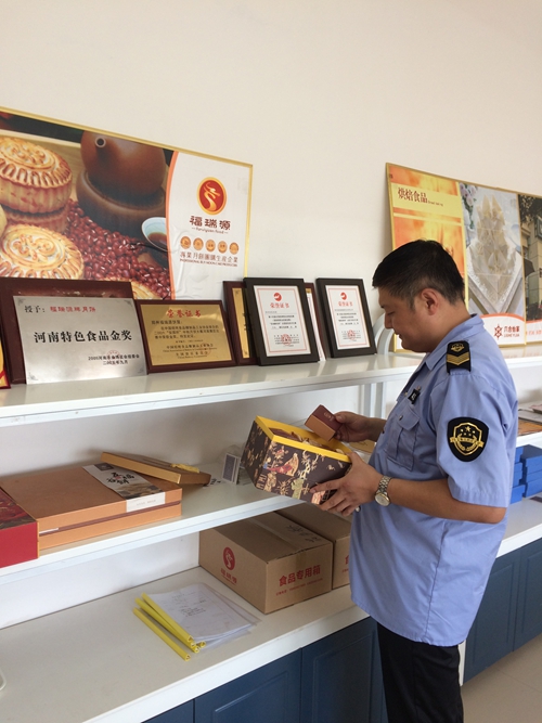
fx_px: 606
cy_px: 362
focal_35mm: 29
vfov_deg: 61.7
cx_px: 271
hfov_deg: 48.2
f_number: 2.2
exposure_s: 1/33
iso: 32
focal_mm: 4.15
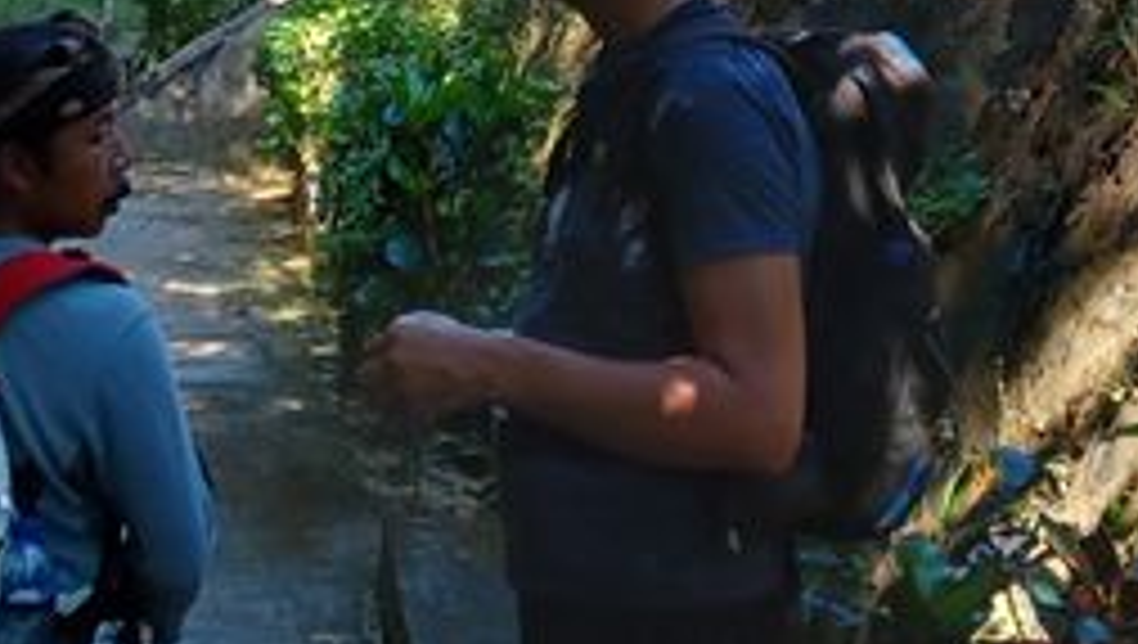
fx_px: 2598
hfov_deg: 24.7
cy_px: -257
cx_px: 693
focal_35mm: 86
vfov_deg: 13.5
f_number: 1.8
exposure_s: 1/100
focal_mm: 4.6
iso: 64
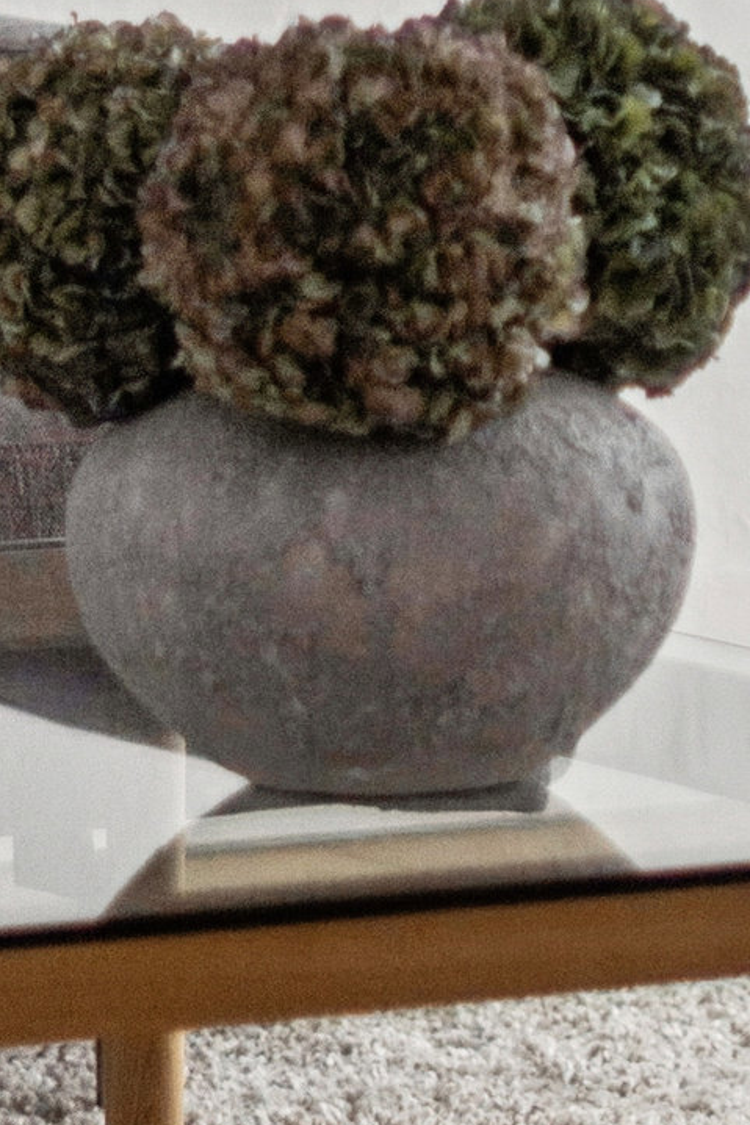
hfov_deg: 4.3
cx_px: 1464
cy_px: -149
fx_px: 9785
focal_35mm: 313
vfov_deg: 6.6
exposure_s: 1/1000
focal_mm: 50
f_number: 1.8
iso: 320
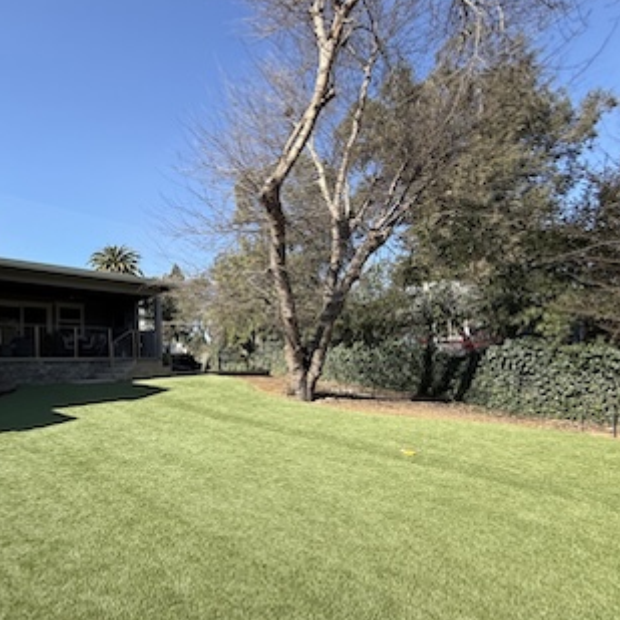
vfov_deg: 74.5
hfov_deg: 67.9
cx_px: 126
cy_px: 350
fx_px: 405
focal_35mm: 20
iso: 50
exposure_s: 1/970
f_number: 2.2
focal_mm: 2.22
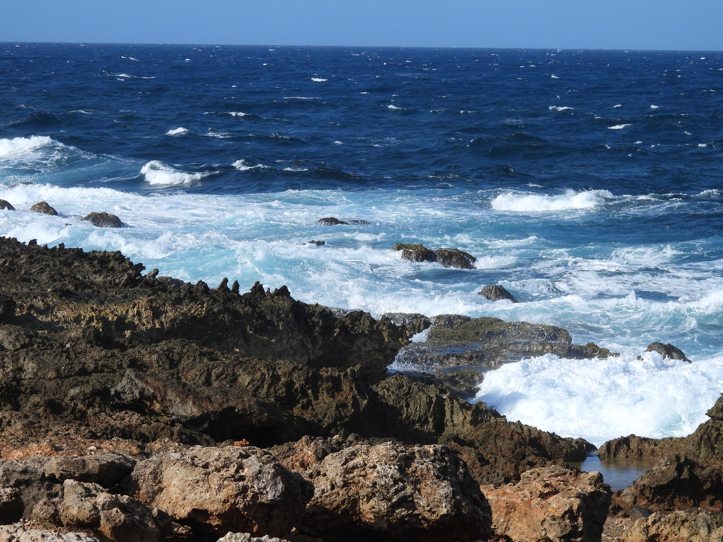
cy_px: 271
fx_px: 3133
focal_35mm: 150
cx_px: 362
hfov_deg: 13.2
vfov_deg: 9.9
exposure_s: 1/1000
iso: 100
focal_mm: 26.8
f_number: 4.5
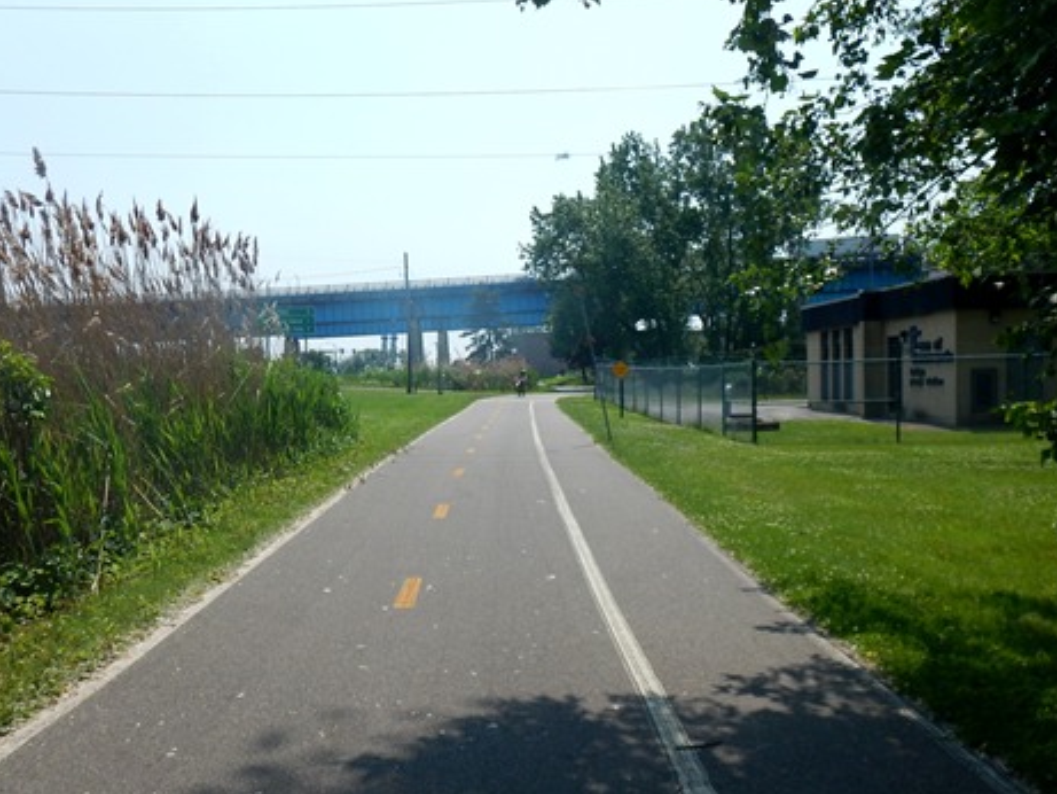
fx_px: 764
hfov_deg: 69.4
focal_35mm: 25
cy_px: 386
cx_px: 537
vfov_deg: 54.9
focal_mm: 4.3
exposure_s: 1/1000
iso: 125
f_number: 4.1
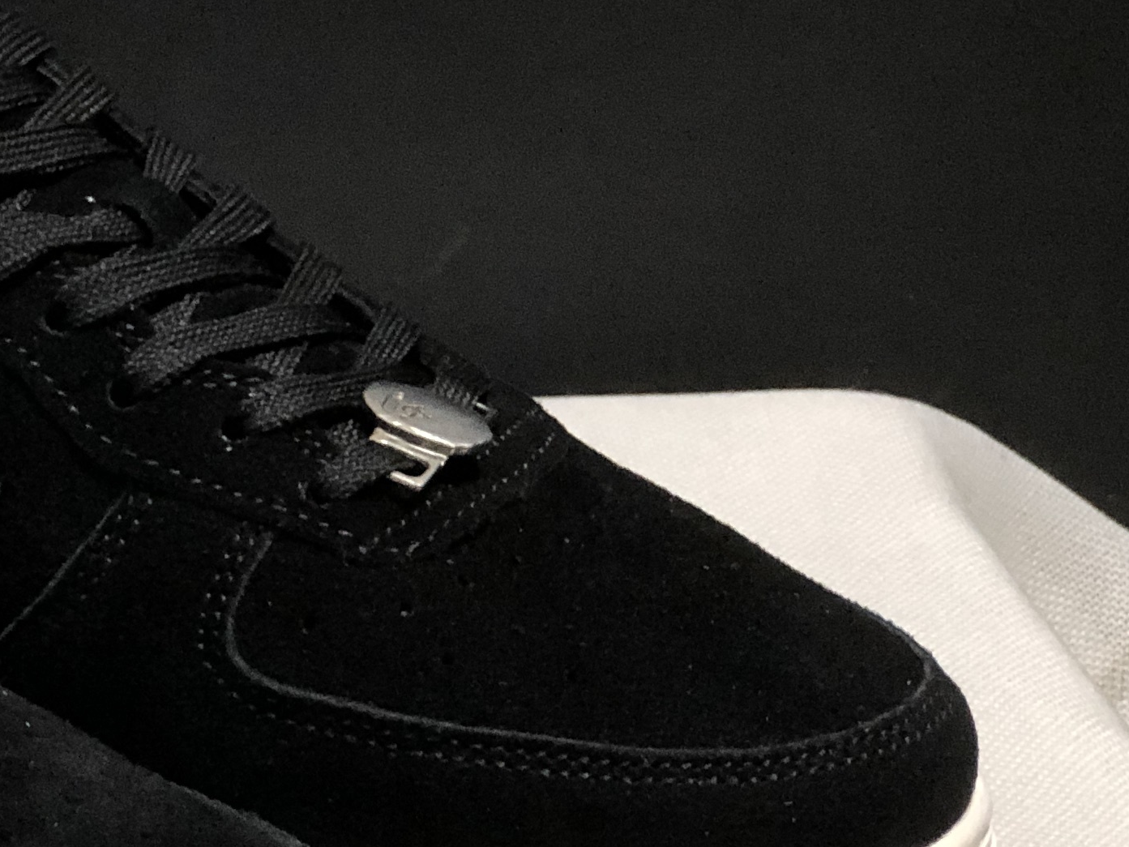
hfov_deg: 11.7
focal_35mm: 165
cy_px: 379
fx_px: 5382
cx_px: -314
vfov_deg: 9.0
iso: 160
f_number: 2.8
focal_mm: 6.6
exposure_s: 1/30
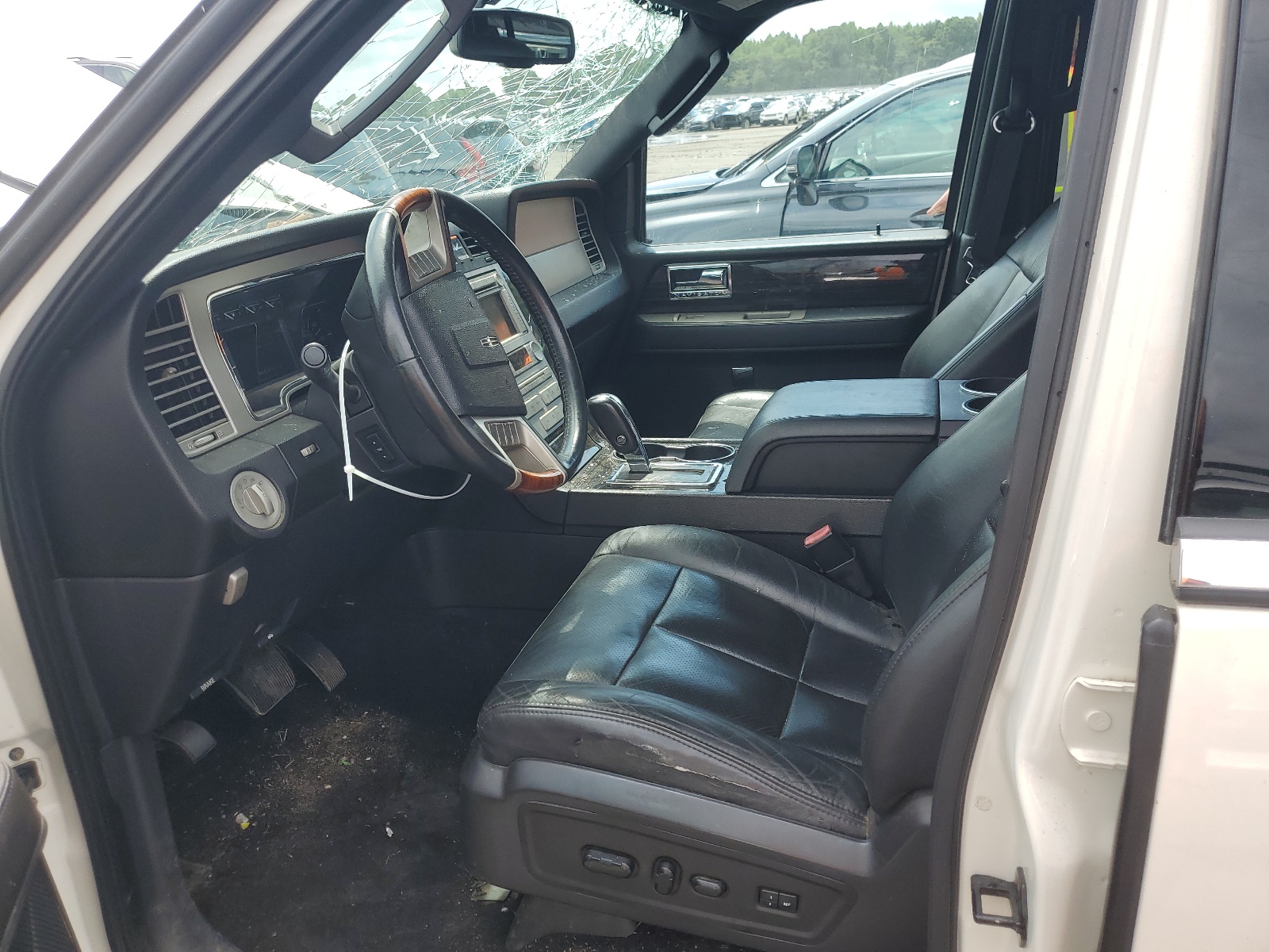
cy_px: 476
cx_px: 634
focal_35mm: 26
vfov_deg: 53.1
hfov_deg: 67.3
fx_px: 953
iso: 50
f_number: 1.5
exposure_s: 1/1111
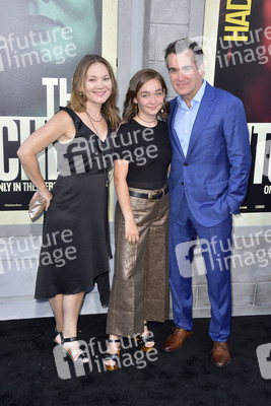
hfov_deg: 29.9
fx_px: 508
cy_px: 203
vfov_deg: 43.6
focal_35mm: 45
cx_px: 136
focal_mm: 45
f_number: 7.1
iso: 320
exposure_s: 1/250
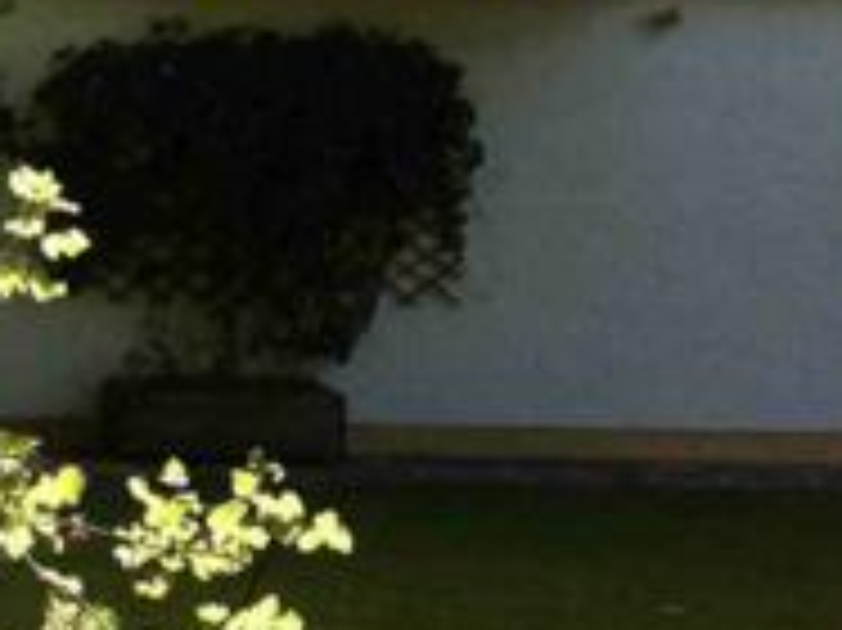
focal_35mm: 110
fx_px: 2674
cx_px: -367
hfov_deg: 16.5
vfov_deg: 13.4
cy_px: 135
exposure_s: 1/335
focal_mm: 3.85
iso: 80
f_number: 2.8
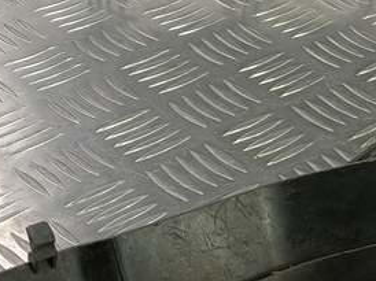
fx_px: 933
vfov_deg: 17.0
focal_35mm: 86
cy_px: 239
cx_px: 377
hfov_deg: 21.9
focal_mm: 4.11
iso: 116
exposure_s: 1/50
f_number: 1.6
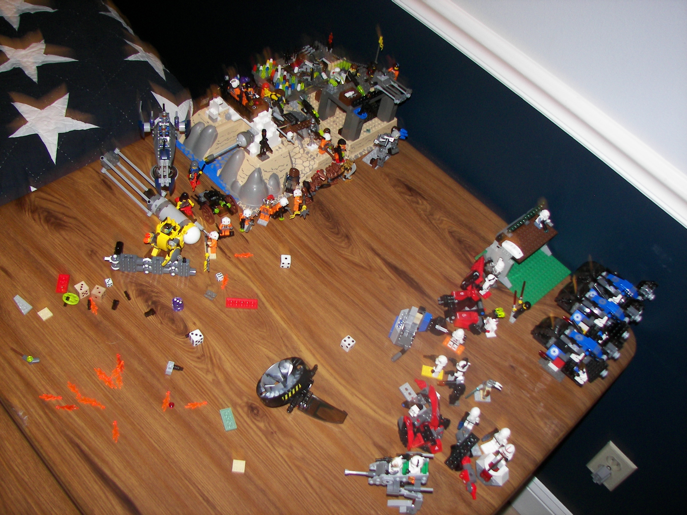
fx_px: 714
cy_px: 258
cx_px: 344
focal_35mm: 36
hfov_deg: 51.4
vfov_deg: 39.7
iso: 100
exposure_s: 1/30
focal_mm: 6
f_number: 2.8
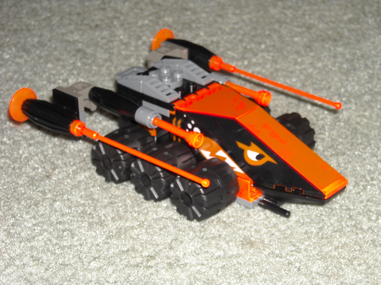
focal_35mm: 105
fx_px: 1156
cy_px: 142
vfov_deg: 14.1
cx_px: 190
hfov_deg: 18.7
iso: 64
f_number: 4.7
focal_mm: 17.1
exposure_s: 1/125
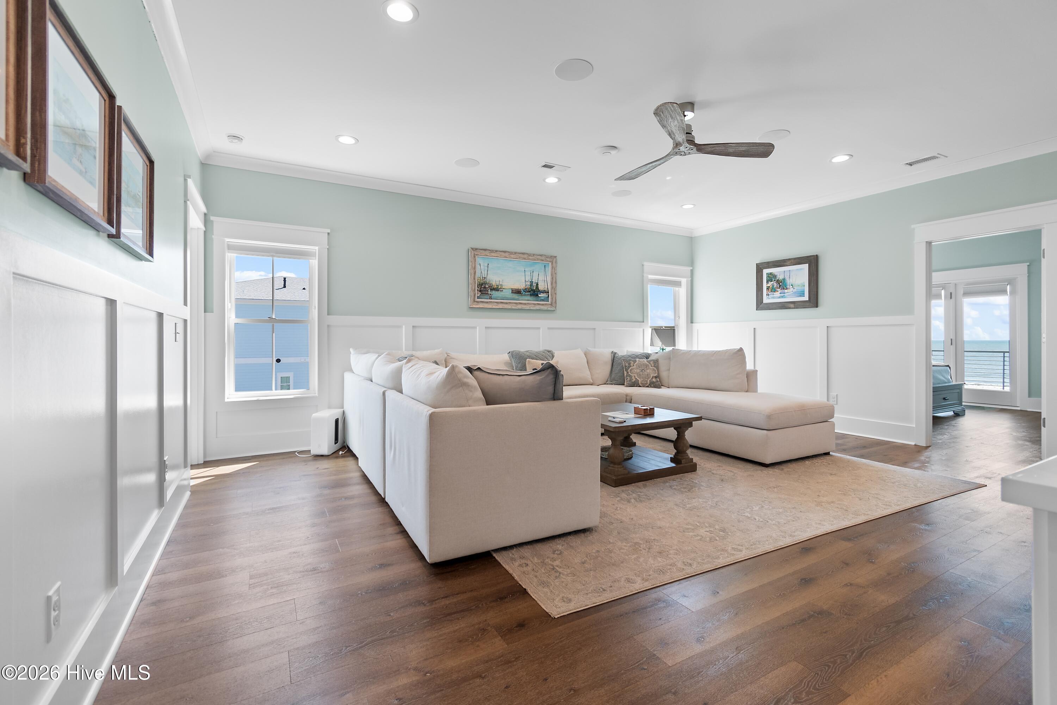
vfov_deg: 77.3
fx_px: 440
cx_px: 528
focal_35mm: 15
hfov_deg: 100.4
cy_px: 352
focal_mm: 10
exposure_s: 1/20
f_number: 4.5
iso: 100
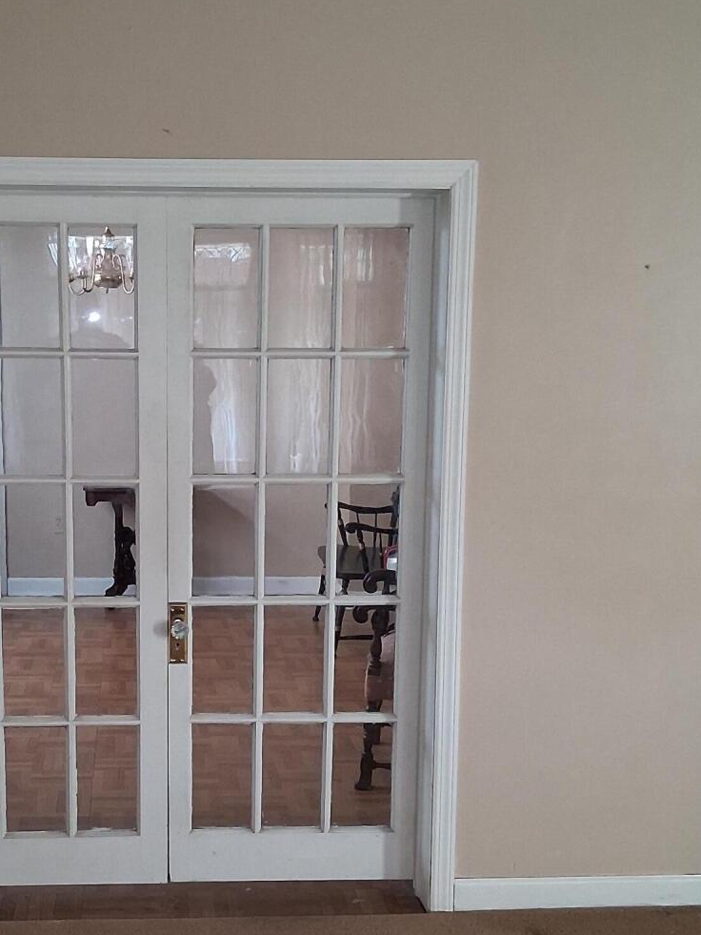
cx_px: 207
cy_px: 591
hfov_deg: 27.3
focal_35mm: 53
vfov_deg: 35.9
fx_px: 1431
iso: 25
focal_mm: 3.98
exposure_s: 1/60
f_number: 1.8
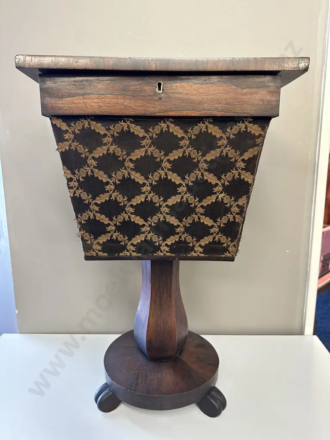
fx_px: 305
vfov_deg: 71.6
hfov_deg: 56.8
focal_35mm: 24
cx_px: 165
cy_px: 220
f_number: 1.78
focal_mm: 6.86
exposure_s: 1/50
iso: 160
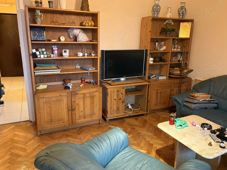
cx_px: 115
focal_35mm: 27
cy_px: 82
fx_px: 177
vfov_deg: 51.3
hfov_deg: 65.3
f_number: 1.6
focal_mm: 5.96
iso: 400
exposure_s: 1/33
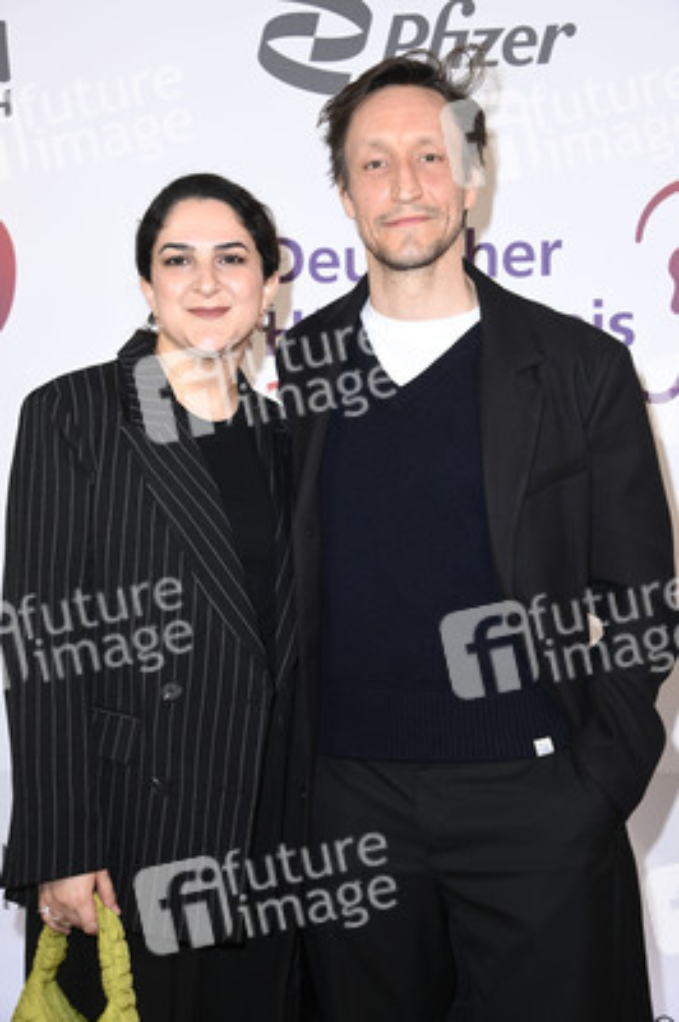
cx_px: 340
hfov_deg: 20.9
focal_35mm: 65
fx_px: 1842
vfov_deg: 31.0
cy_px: 511
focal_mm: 65
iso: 800
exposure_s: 1/250
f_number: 5.6
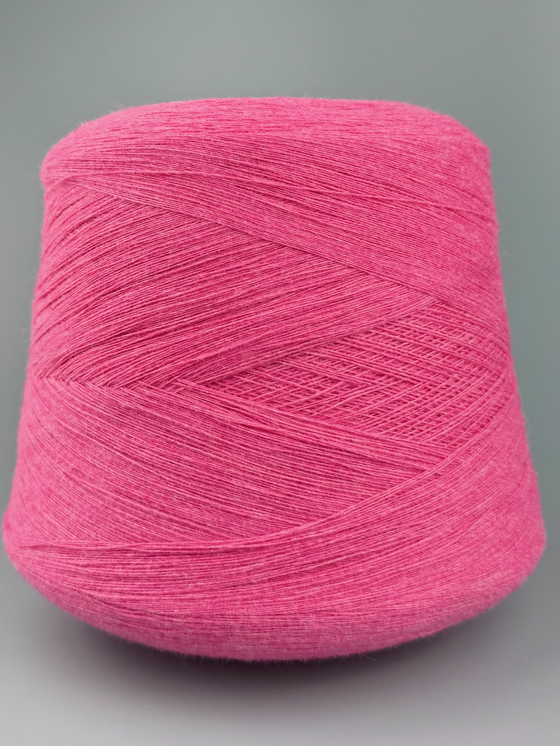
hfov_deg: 56.8
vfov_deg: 71.6
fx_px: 518
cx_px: 280
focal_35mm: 24
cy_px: 373
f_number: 1.78
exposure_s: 1/524
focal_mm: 6.76
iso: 80
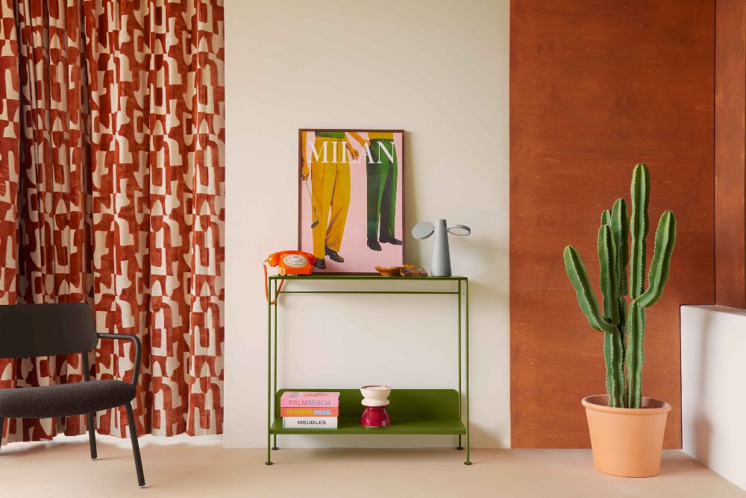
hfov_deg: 48.4
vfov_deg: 33.4
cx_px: 373
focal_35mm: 40
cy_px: 249
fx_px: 829
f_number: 14
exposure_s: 1/2
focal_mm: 40
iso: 125
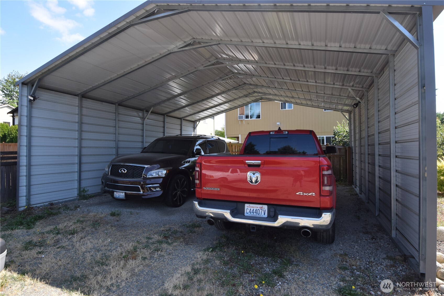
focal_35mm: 20
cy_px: 148
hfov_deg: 85.4
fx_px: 240
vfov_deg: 63.2
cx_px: 222
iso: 400
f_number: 8
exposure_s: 1/250
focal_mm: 13
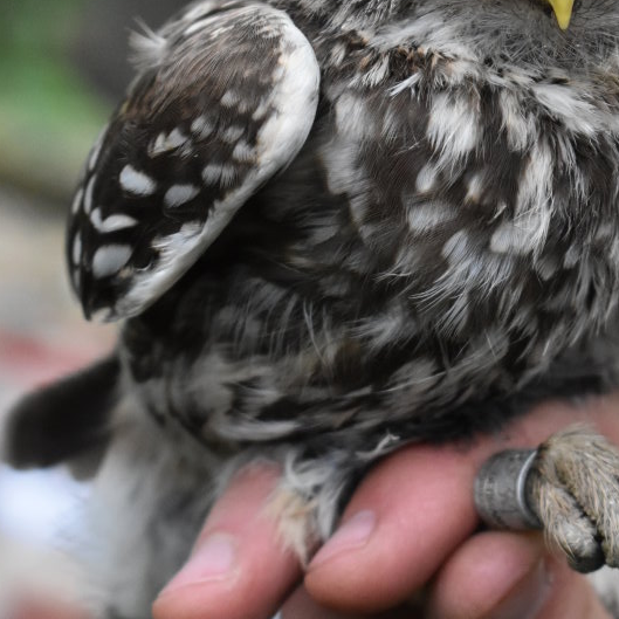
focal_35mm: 159
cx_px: 463
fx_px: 3216
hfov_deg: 11.0
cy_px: 291
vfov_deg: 11.0
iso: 3200
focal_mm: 55
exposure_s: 1/500
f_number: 5.6
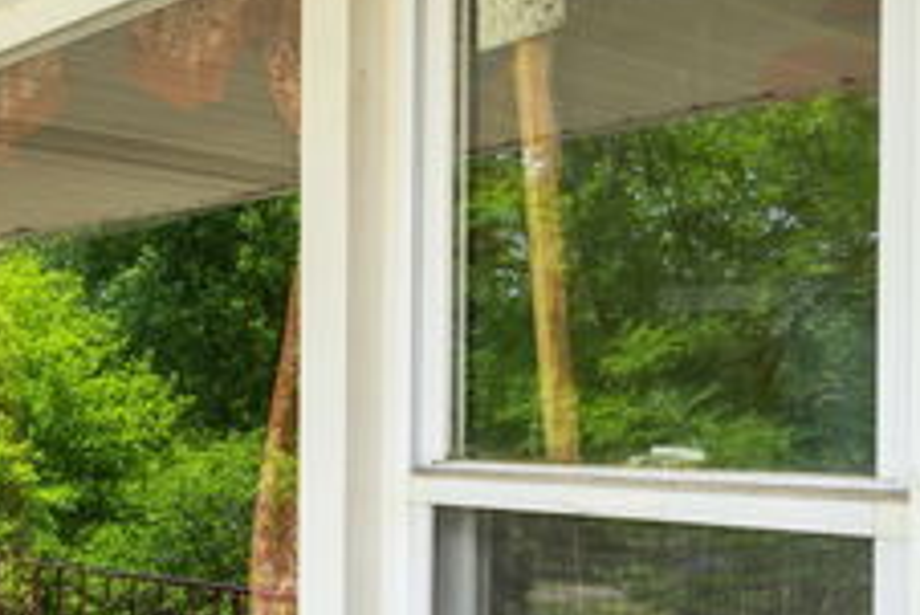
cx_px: 41
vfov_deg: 25.5
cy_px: 493
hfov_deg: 35.2
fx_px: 1331
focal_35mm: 52
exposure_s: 1/50
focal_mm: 24.5
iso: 200
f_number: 9
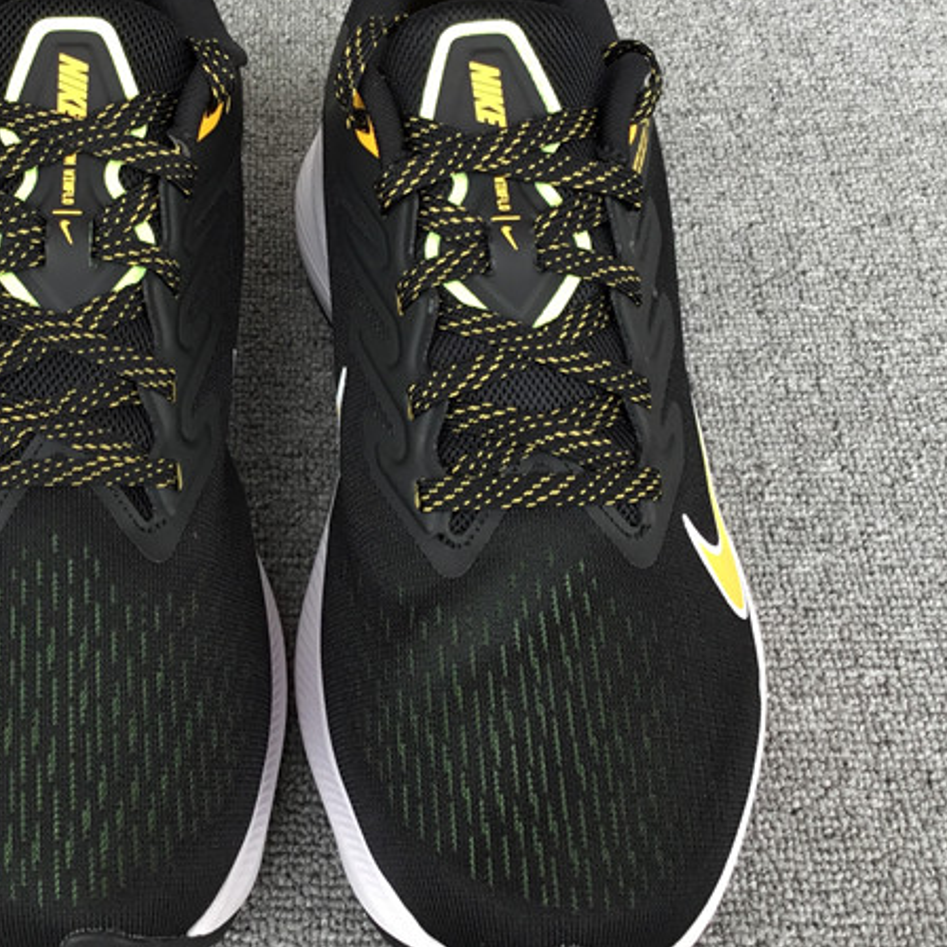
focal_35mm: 55
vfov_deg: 31.0
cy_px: 394
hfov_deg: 30.6
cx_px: 249
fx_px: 1702
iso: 32
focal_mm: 3.3
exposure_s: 1/100
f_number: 2.4
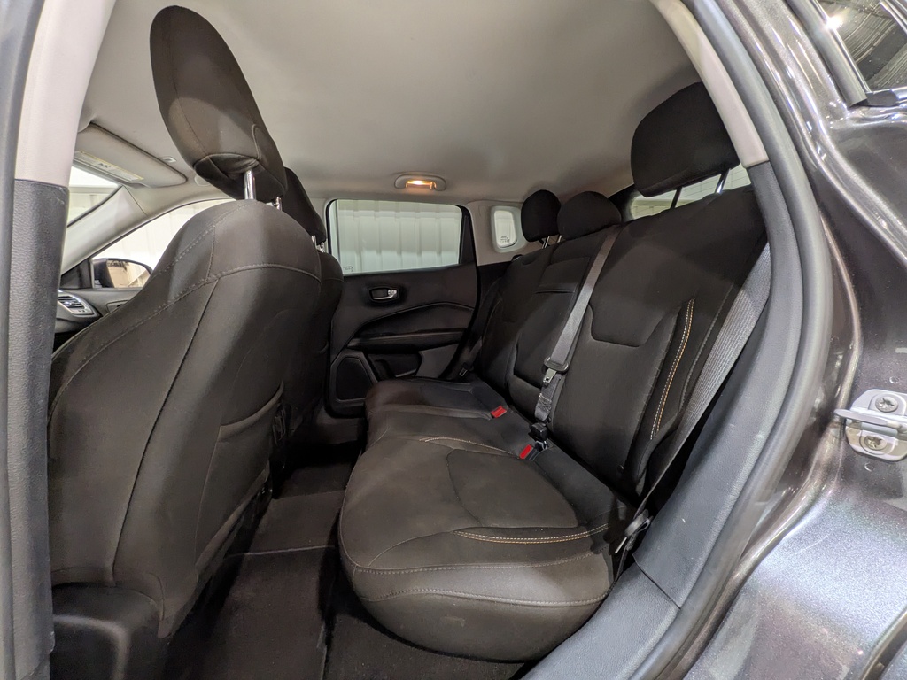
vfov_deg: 85.7
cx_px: 454
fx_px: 367
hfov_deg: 102.1
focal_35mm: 14
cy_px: 340
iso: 110
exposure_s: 1/25
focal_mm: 1.83
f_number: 2.2
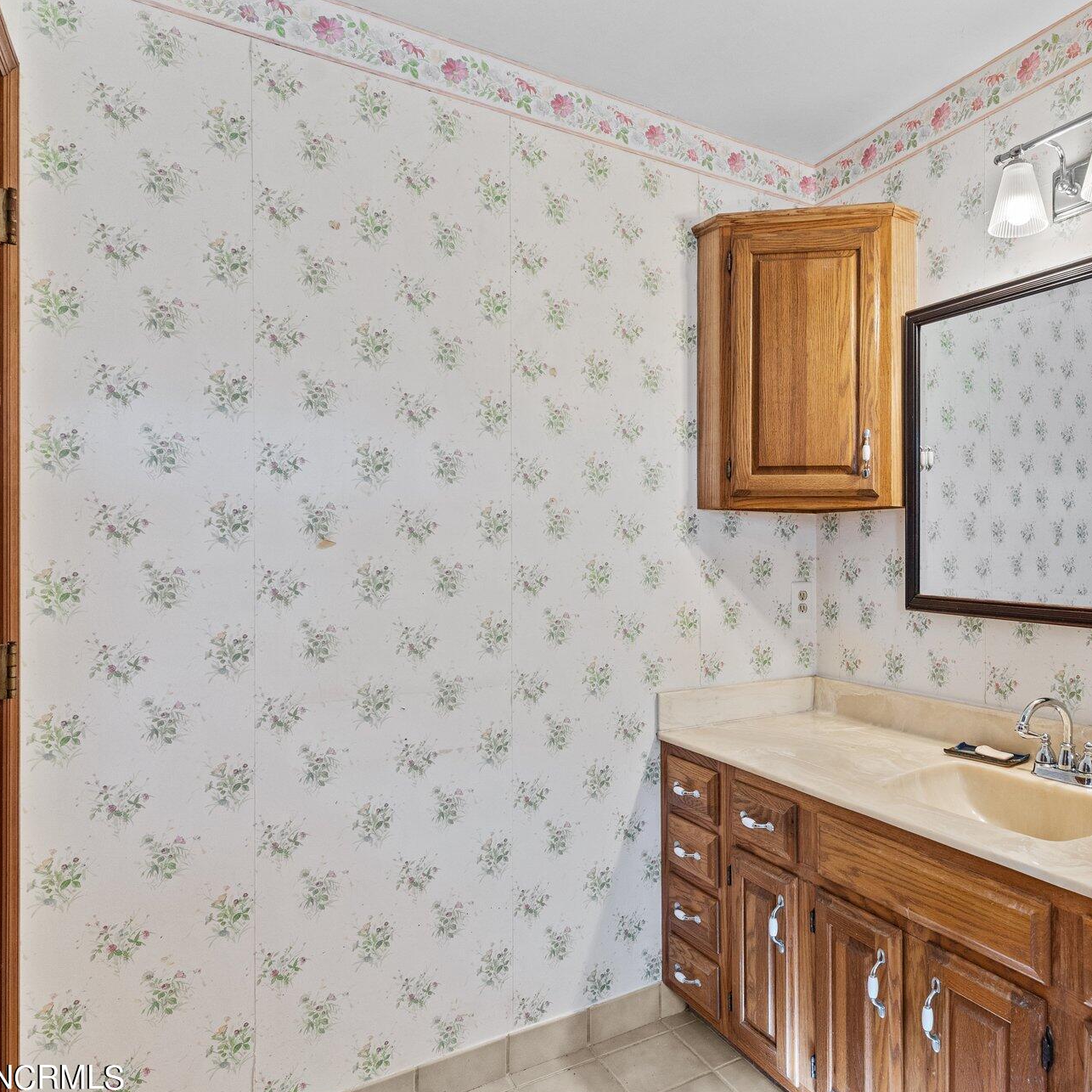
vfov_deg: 67.3
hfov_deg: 65.0
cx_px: 751
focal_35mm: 23
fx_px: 821
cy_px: 551
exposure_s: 1/6
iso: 1000
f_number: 6.3
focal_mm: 17
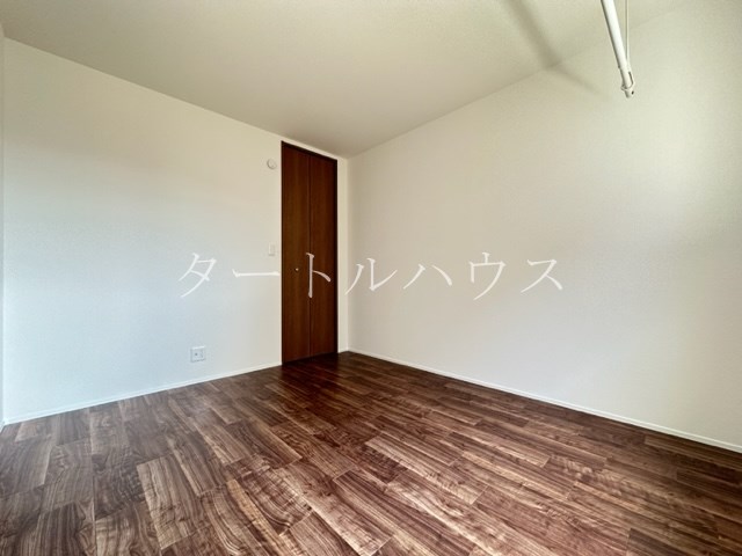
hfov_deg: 102.1
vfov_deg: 85.7
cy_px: 278
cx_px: 371
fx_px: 300
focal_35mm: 14
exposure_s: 1/99
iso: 160
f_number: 2.2
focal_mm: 2.22
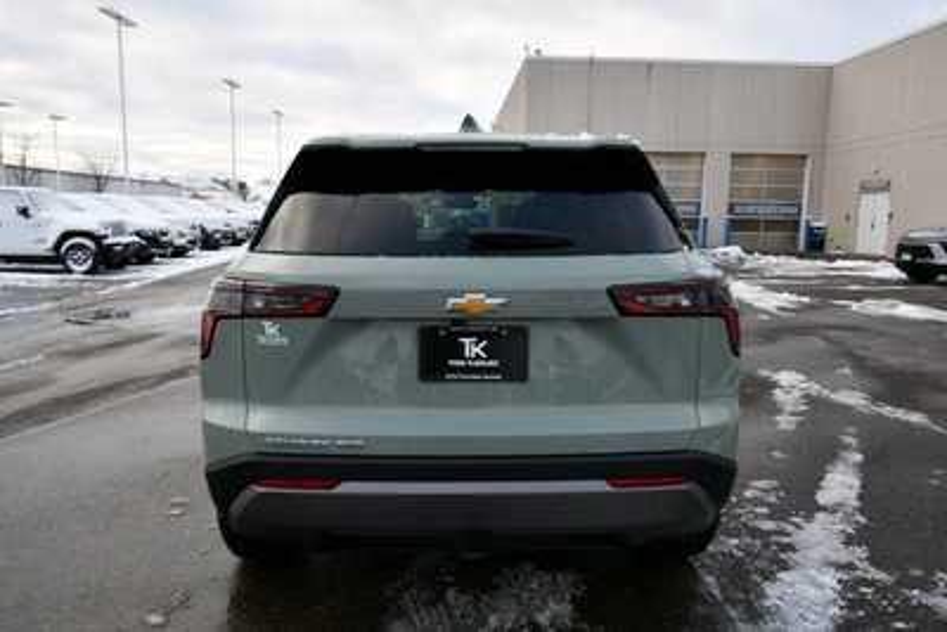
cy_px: 316
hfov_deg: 61.9
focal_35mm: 30
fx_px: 789
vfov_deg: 43.6
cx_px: 474
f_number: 6.3
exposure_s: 1/250
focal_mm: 20
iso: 200
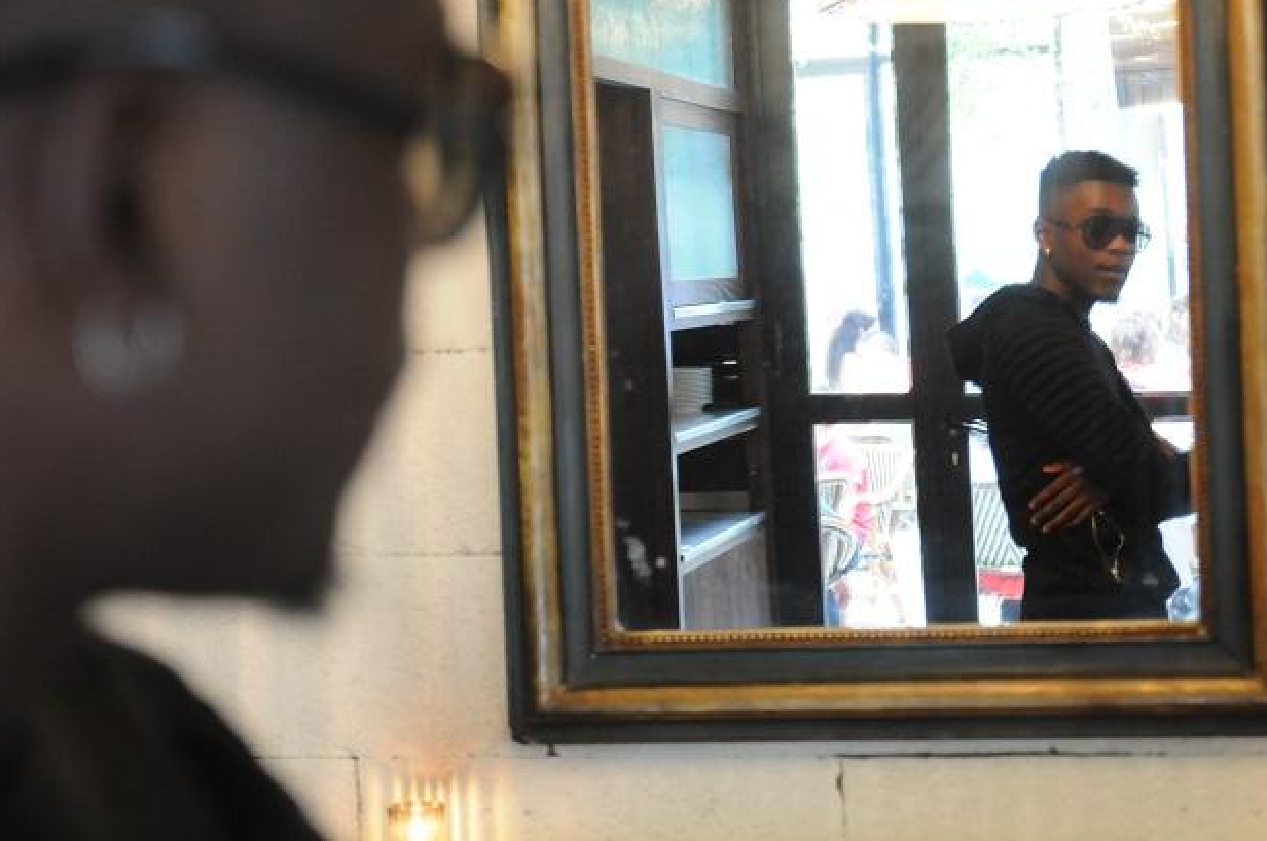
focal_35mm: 73
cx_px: 712
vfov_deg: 18.6
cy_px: 333
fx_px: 2566
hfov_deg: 27.7
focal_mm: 40
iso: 1600
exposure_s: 1/60
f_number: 2.8
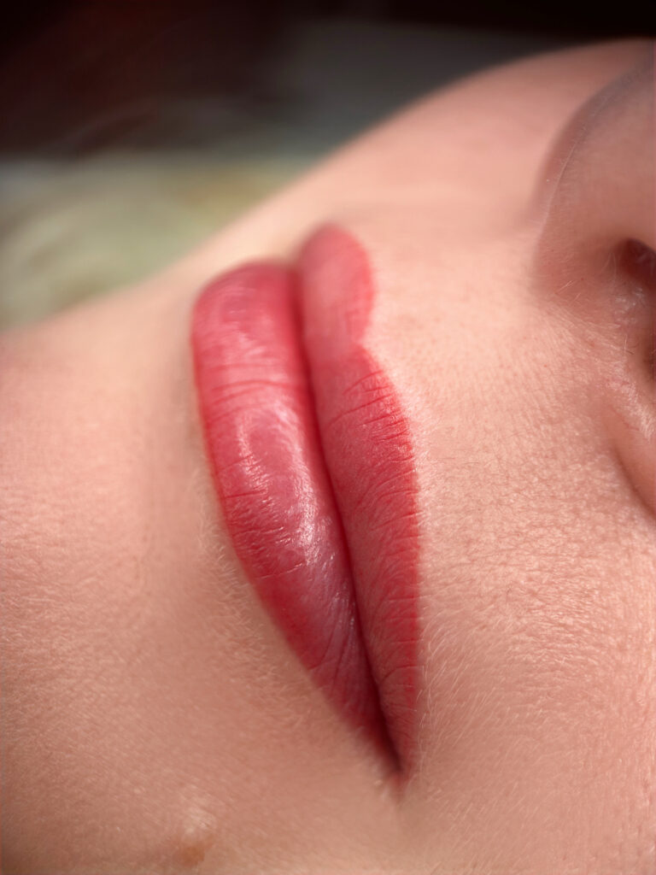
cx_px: 328
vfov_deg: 71.6
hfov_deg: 56.8
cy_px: 438
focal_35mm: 24
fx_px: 606
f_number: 1.78
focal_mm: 6.86
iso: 80
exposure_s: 1/319
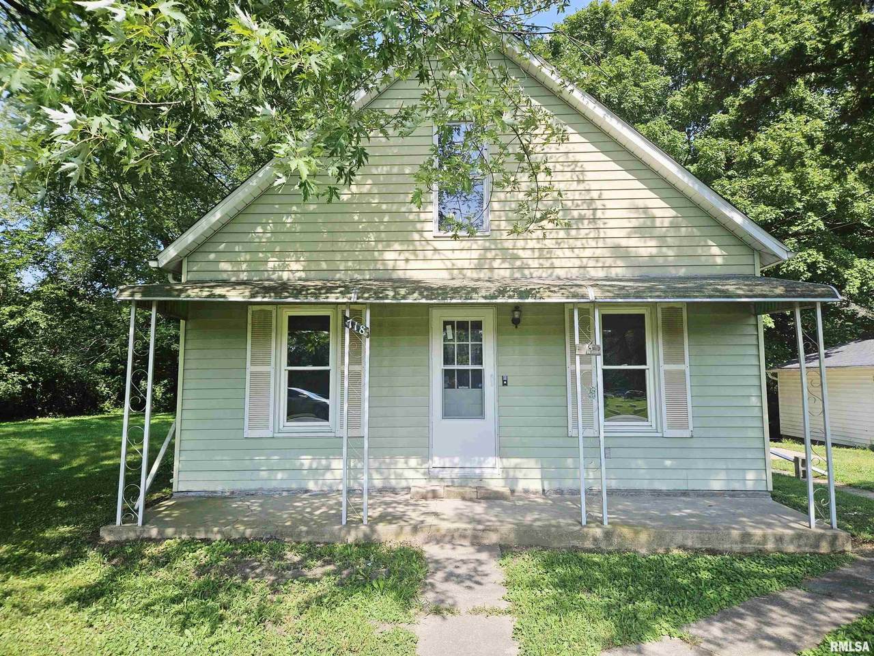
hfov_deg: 73.9
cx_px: 437
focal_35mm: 23
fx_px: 581
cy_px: 328
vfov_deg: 58.9
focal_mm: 5.4
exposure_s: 1/1667
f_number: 1.8
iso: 32
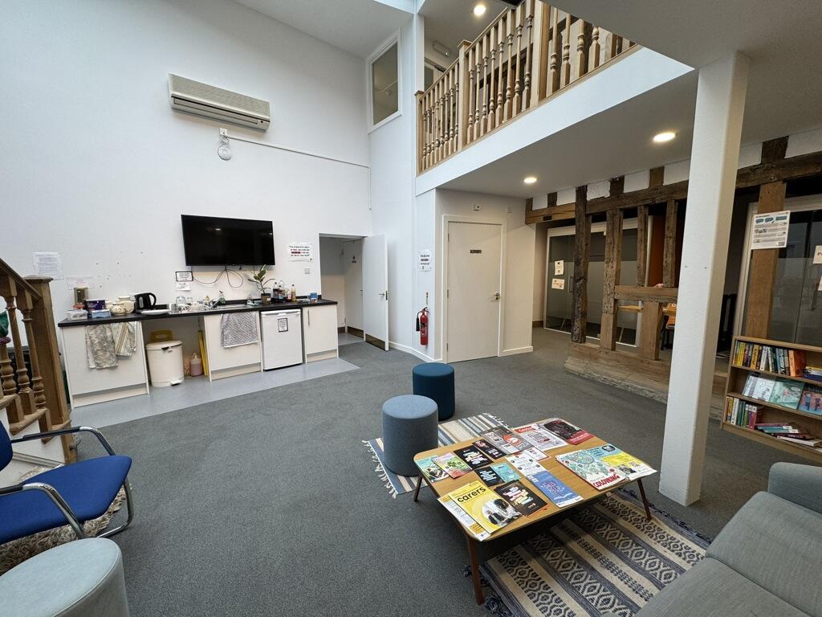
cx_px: 411
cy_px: 308
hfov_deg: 102.1
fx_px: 332
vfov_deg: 85.7
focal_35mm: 14
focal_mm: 2.22
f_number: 2.2
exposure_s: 1/100
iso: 64
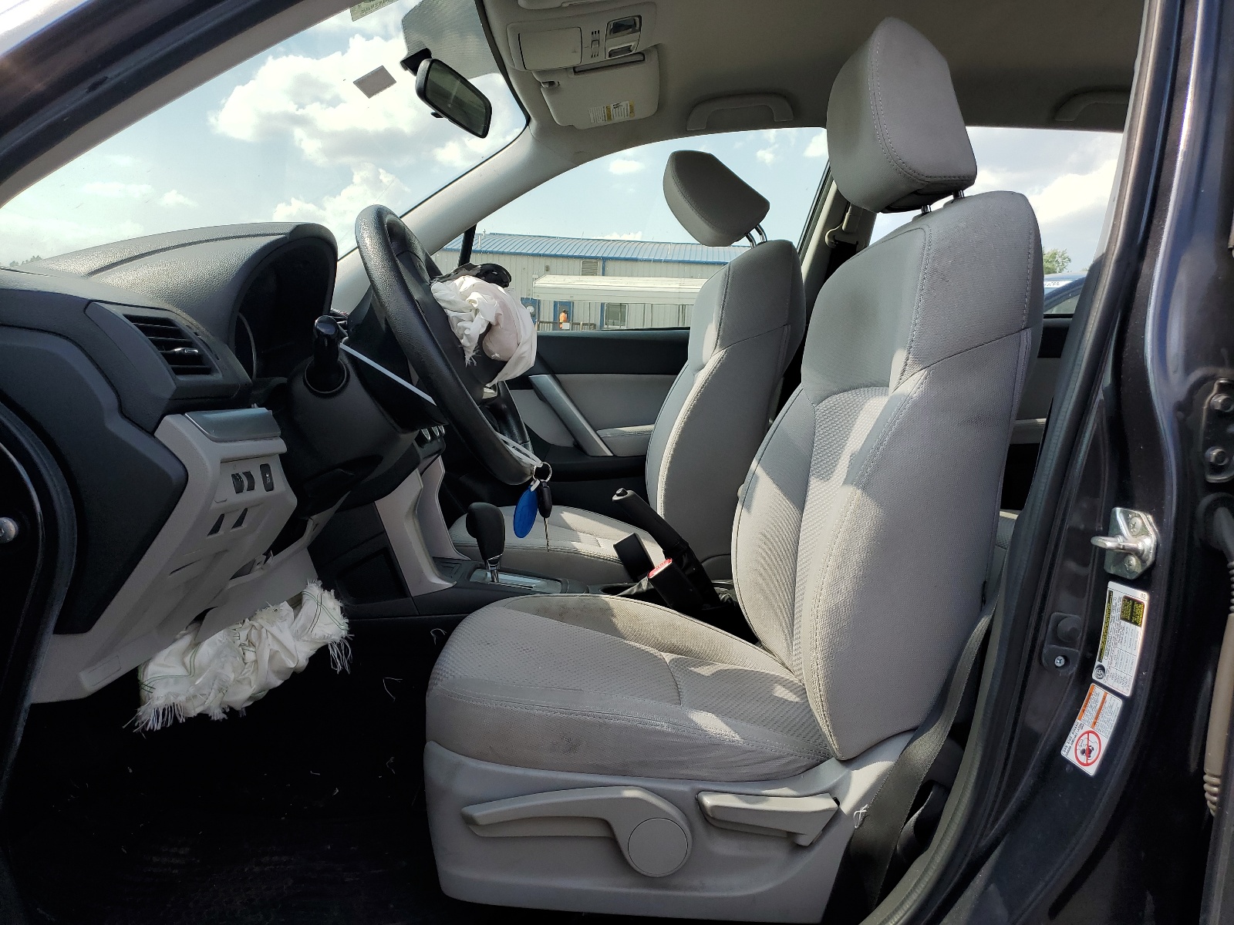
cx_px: 617
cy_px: 462
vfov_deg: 53.1
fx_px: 927
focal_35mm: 26
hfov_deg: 67.3
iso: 50
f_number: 1.5
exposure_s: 1/1667
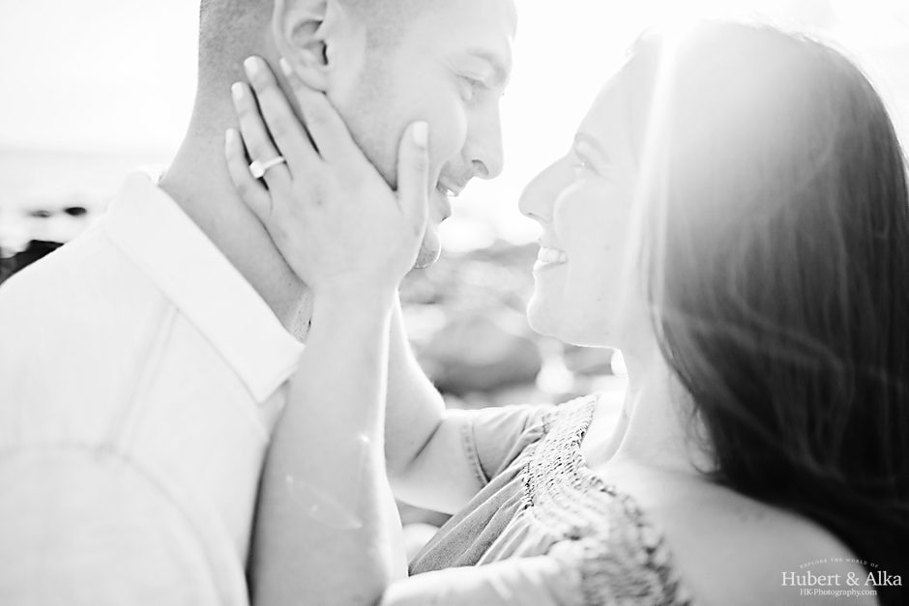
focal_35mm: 35
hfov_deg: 54.4
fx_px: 884
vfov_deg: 37.9
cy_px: 303
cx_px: 454
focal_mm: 35
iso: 500
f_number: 1.8
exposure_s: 1/3200
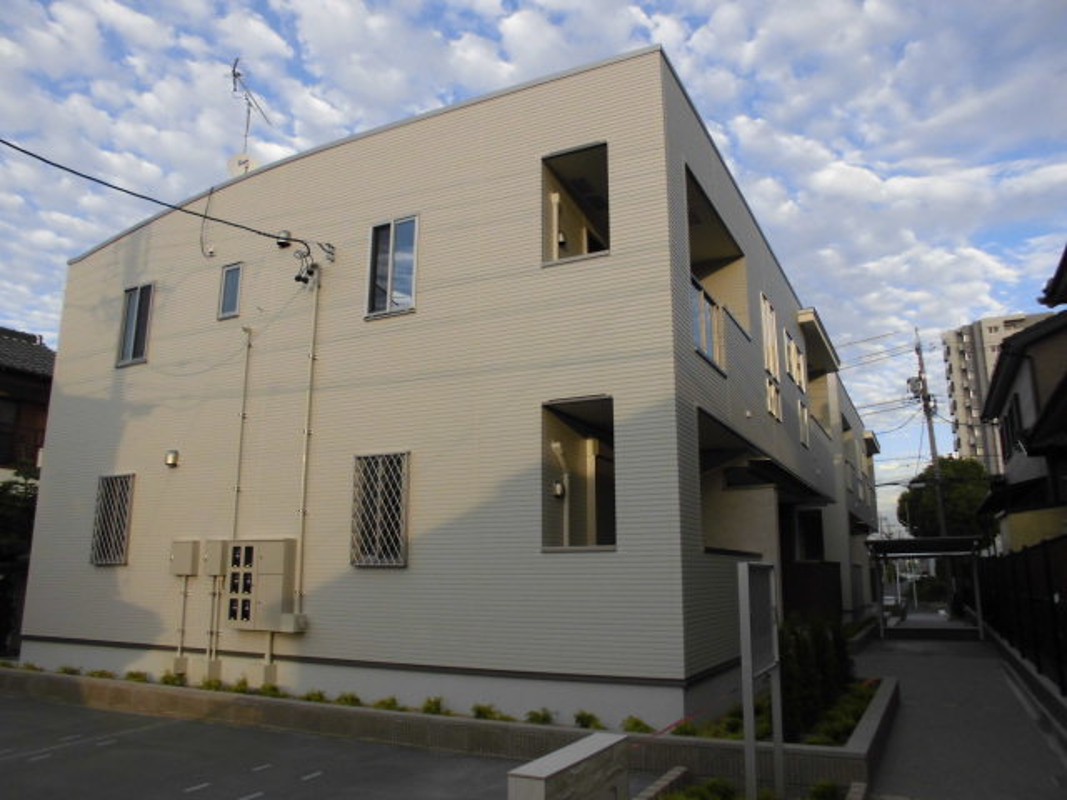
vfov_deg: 53.1
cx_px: 534
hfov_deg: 67.3
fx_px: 801
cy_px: 400
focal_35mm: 26
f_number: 3.5
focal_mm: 4.6
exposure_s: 1/200
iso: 100
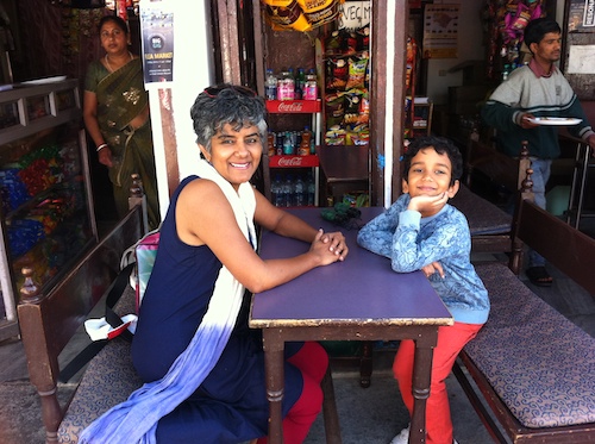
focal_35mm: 35
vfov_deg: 40.6
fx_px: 600
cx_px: 298
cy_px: 222
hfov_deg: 52.7
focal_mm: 3.85
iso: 100
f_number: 2.8
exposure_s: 1/60
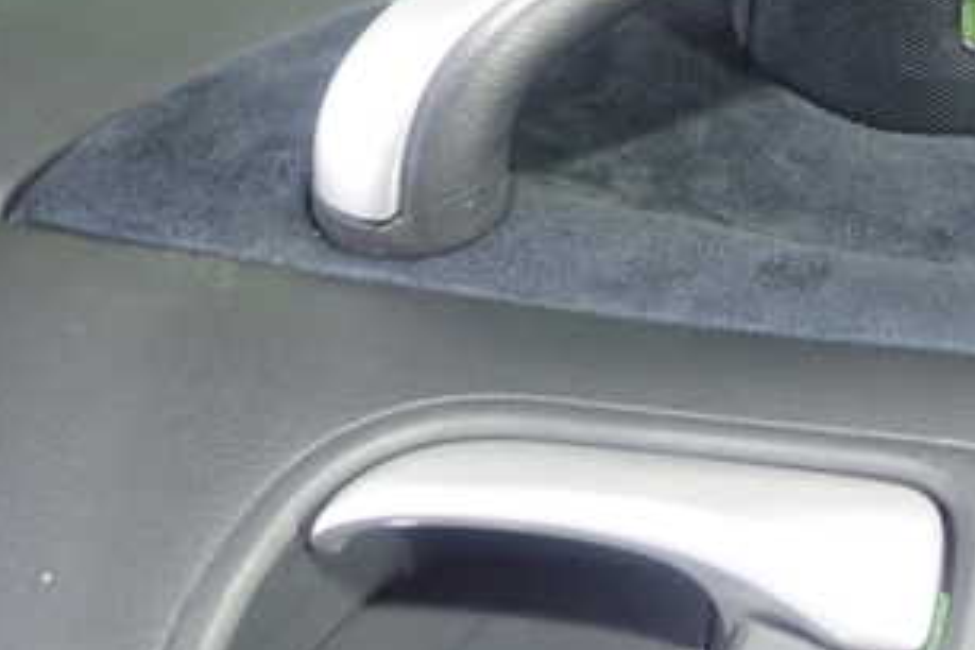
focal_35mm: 51
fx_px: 1381
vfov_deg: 26.2
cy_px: 188
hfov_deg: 36.3
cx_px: 889
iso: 800
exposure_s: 1/30
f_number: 2
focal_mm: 4.5
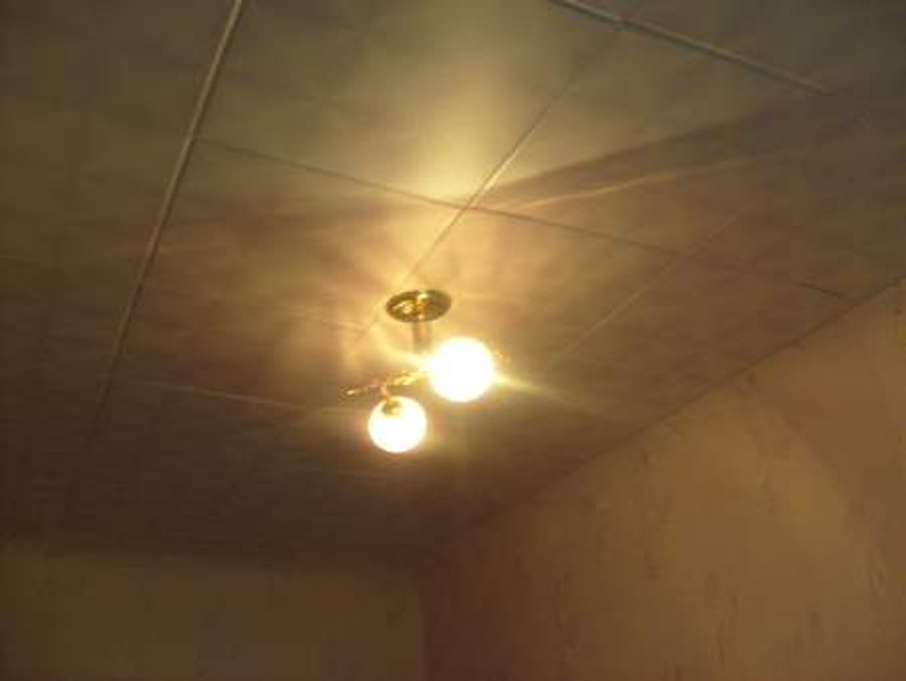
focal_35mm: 35
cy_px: 340
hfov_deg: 52.6
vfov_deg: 40.7
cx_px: 453
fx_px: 917
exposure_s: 1/45
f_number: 2.8
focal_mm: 5.8
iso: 100
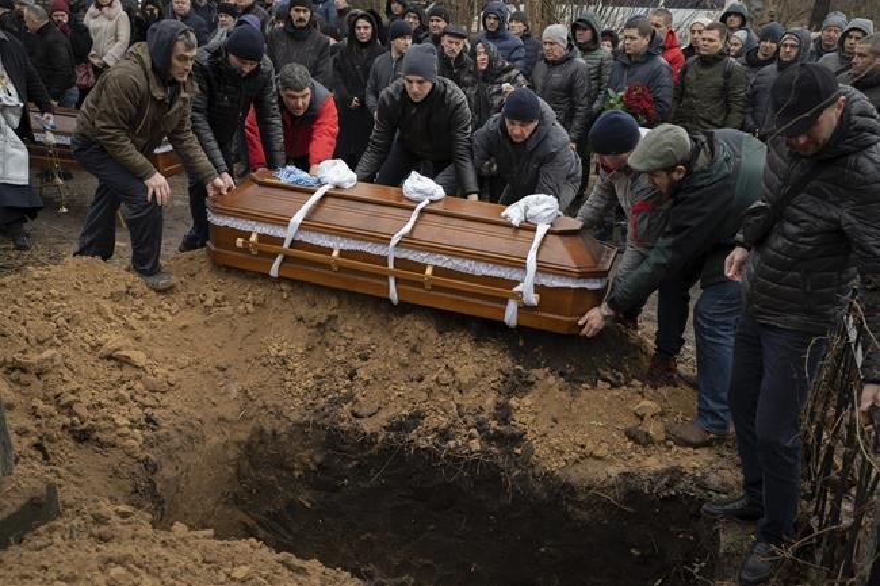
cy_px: 293
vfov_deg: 37.8
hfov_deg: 54.4
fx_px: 855
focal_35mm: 35
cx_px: 440
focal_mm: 35
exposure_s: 1/250
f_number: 4
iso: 640
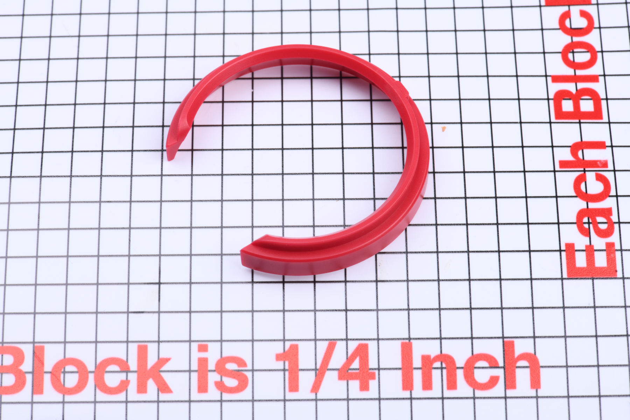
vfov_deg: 13.0
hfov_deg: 19.5
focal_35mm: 105
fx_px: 1837
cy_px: 210
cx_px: 315
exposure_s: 1/125
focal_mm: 105
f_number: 20
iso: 100
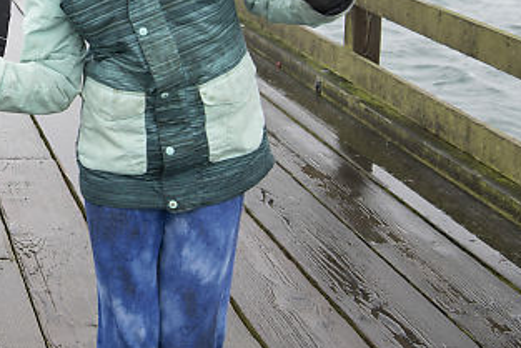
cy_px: 12
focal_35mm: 97
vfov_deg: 13.9
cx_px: -73
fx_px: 1404
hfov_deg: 19.9
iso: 400
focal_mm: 38
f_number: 5
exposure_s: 1/80
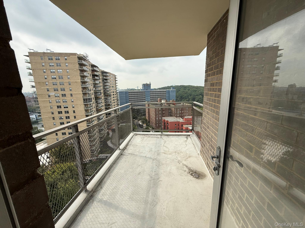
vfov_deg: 85.7
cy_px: 114
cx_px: 152
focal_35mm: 14
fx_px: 123
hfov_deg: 102.1
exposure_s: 1/1464
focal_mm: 2.22
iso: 50
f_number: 2.2
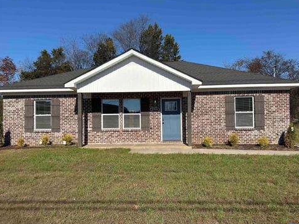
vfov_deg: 54.9
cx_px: 153
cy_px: 114
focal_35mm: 25
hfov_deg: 69.4
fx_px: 216
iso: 100
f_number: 1.78
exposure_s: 1/7937
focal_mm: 6.76
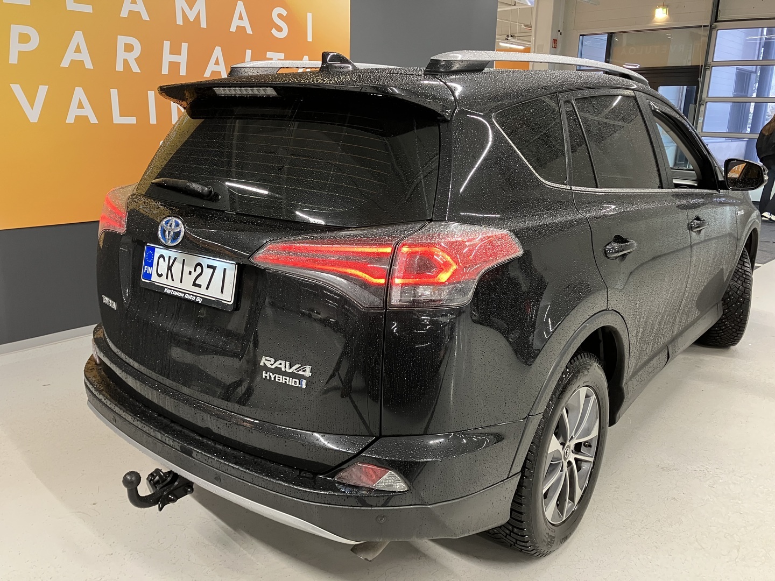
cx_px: 388
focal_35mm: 28
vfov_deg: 49.7
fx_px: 627
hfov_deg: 63.4
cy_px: 290
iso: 200
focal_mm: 3.99
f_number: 1.8
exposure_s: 1/50
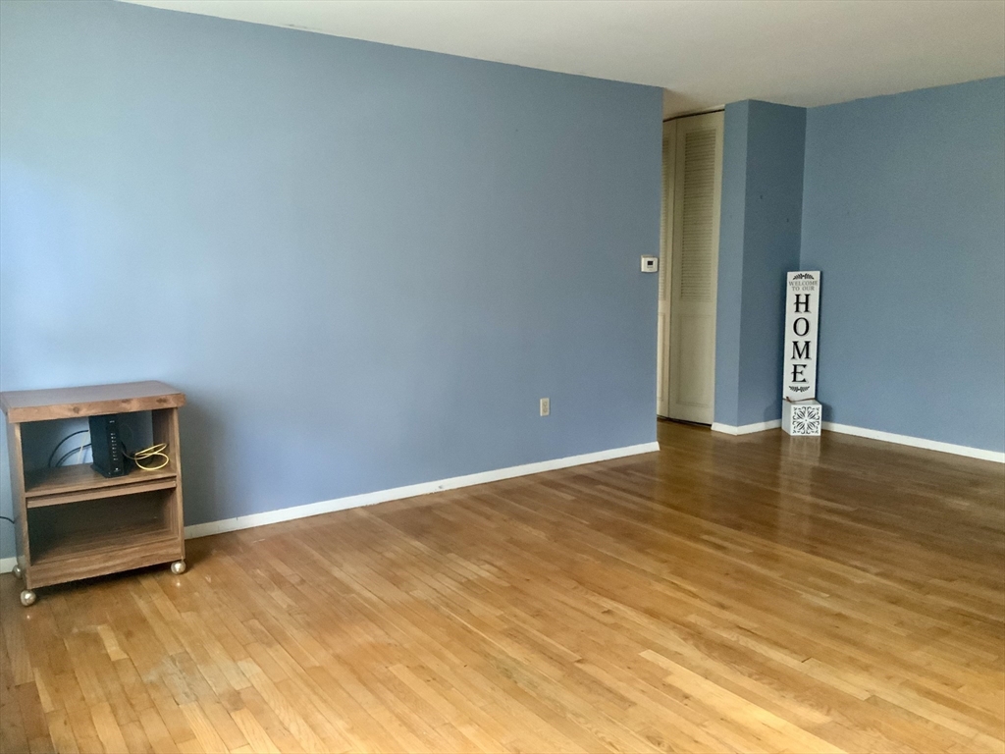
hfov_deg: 61.7
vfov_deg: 48.2
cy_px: 377
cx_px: 502
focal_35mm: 29
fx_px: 842
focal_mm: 3
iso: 250
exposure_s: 1/40
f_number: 1.8
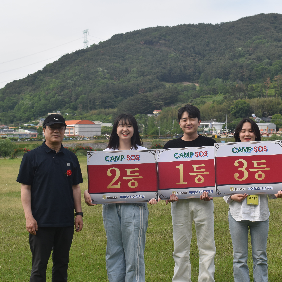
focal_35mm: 68
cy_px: 140
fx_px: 623
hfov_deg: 25.4
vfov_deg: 25.5
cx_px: 186
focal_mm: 35
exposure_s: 1/320
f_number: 8
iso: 200
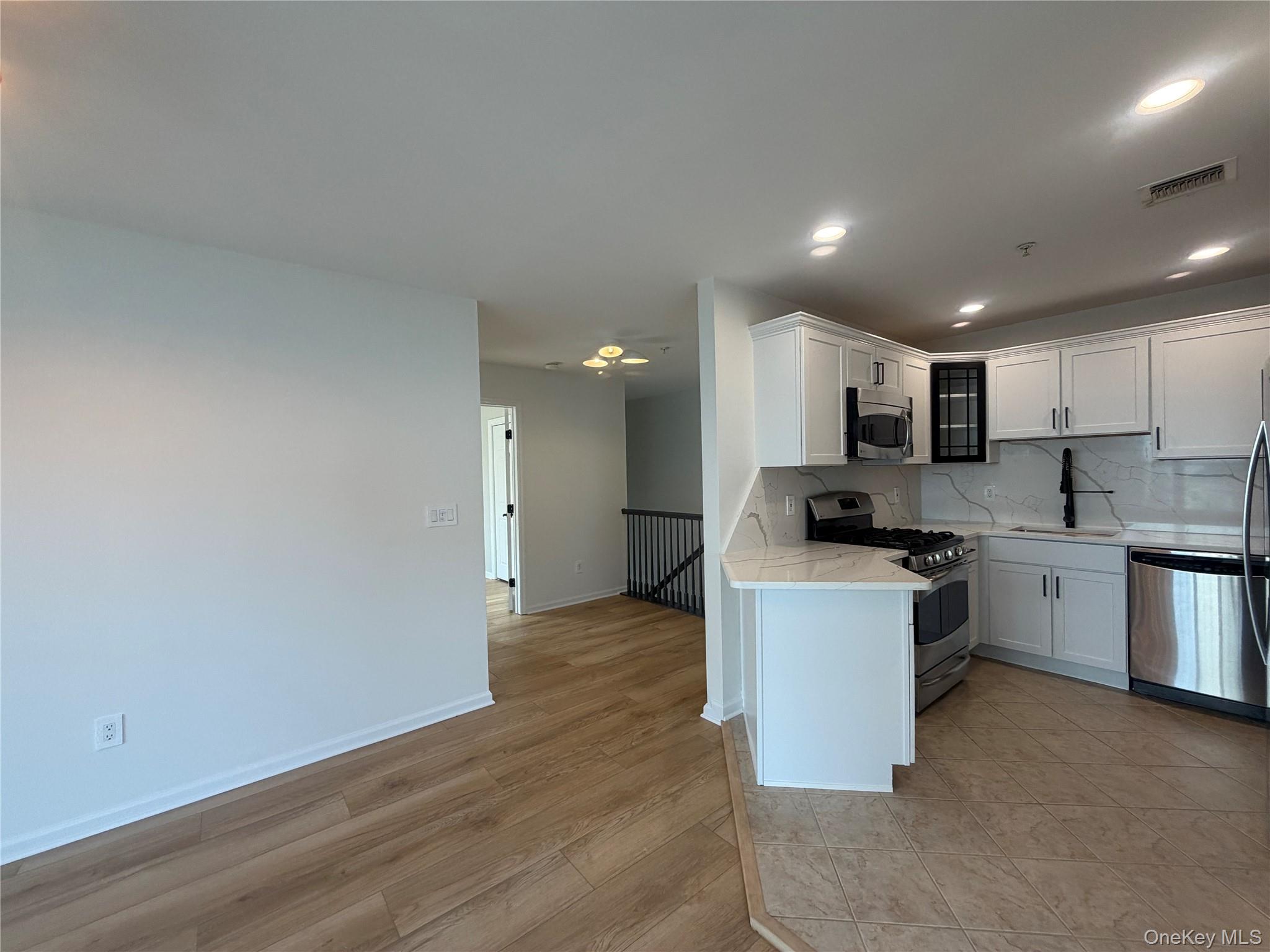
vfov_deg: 85.7
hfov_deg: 102.1
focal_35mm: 14
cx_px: 635
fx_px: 514
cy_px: 476
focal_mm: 2.22
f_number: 2.2
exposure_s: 1/120
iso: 160
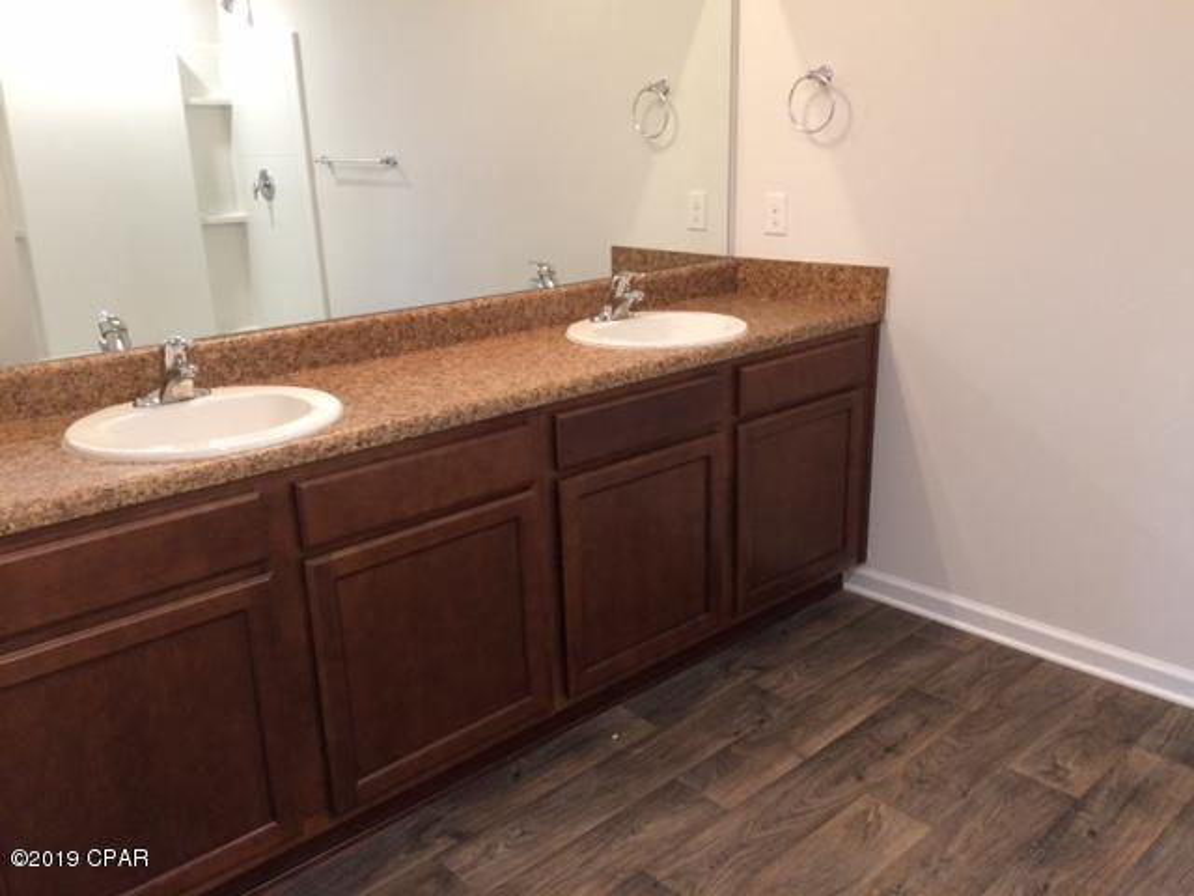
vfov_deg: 48.2
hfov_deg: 61.7
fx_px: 1000
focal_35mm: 29
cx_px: 597
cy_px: 448
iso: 160
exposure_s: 1/30
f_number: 2.2
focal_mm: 4.15
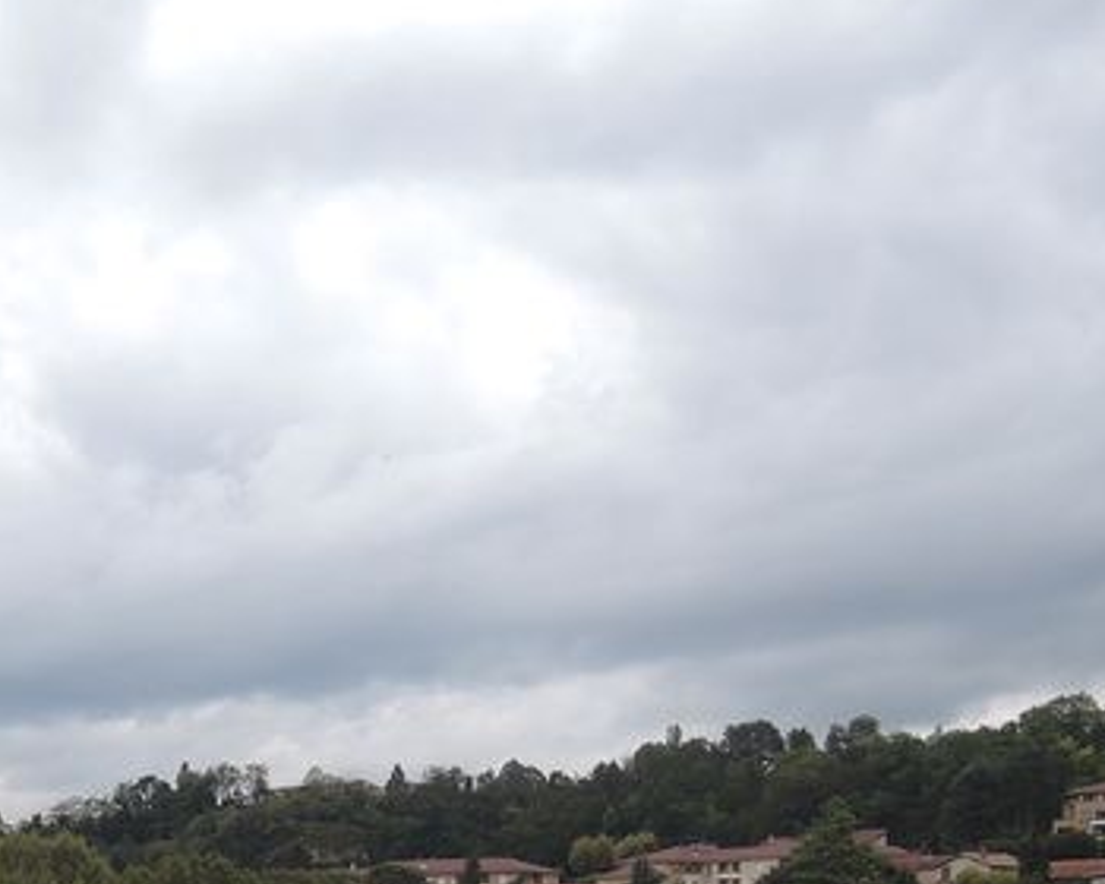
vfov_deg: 21.2
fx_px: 2191
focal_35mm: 67
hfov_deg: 27.8
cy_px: 1058
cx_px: 237
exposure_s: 1/320
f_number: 2.8
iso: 80
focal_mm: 5.1
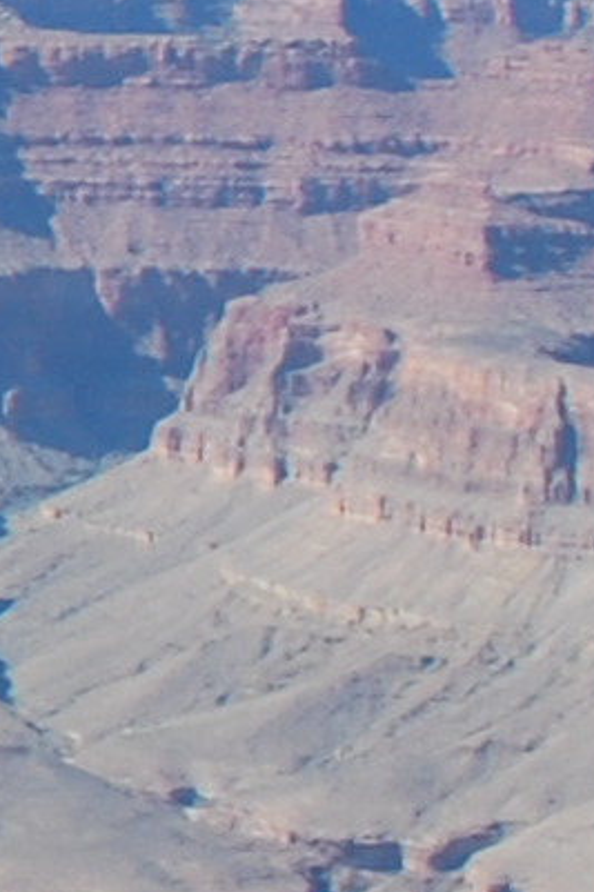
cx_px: -1904
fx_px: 6465
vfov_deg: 7.9
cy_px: 214
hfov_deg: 4.7
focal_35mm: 261
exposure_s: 1/200
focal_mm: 18
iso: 100
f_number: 7.1
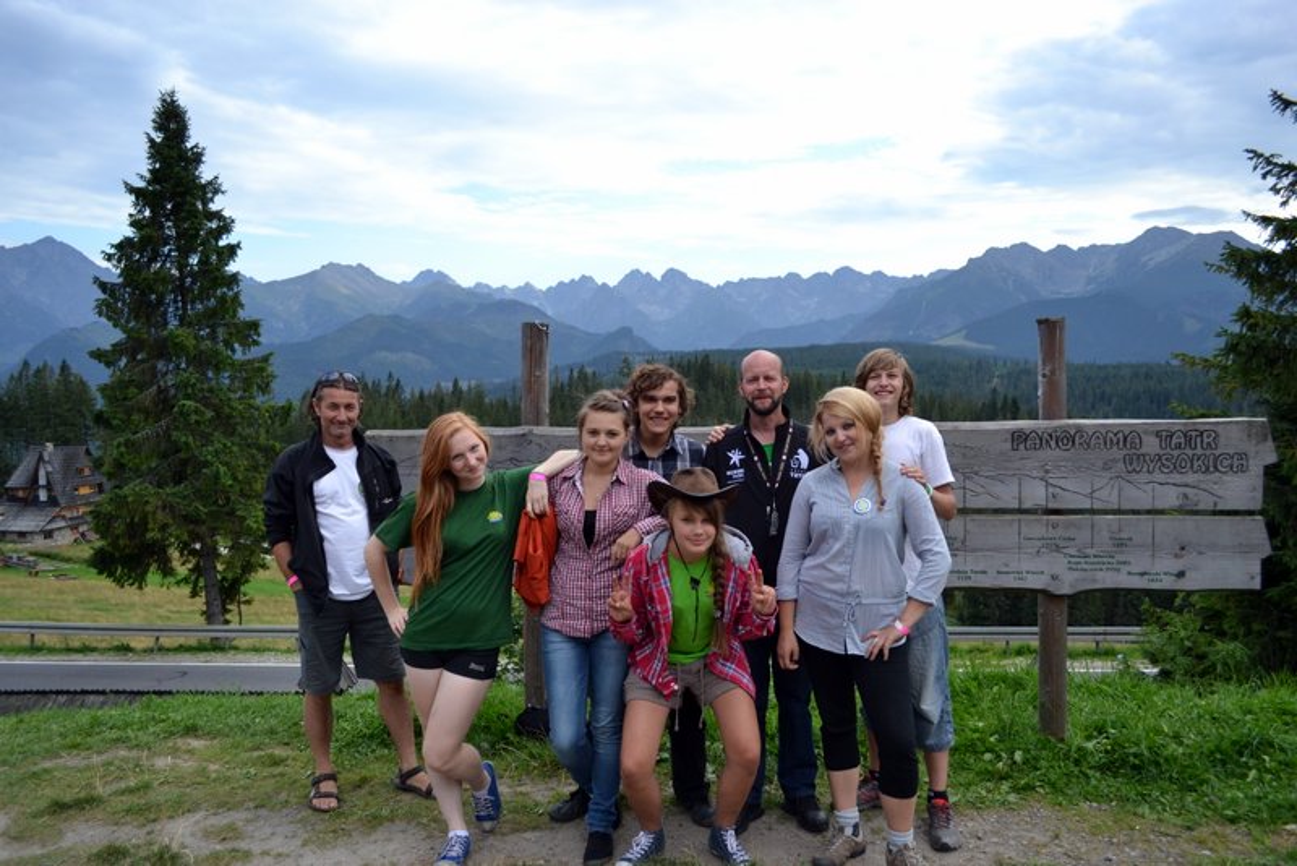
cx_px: 648
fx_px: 973
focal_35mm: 27
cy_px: 433
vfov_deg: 48.0
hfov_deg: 67.4
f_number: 4.5
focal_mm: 18
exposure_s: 1/1000
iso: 400
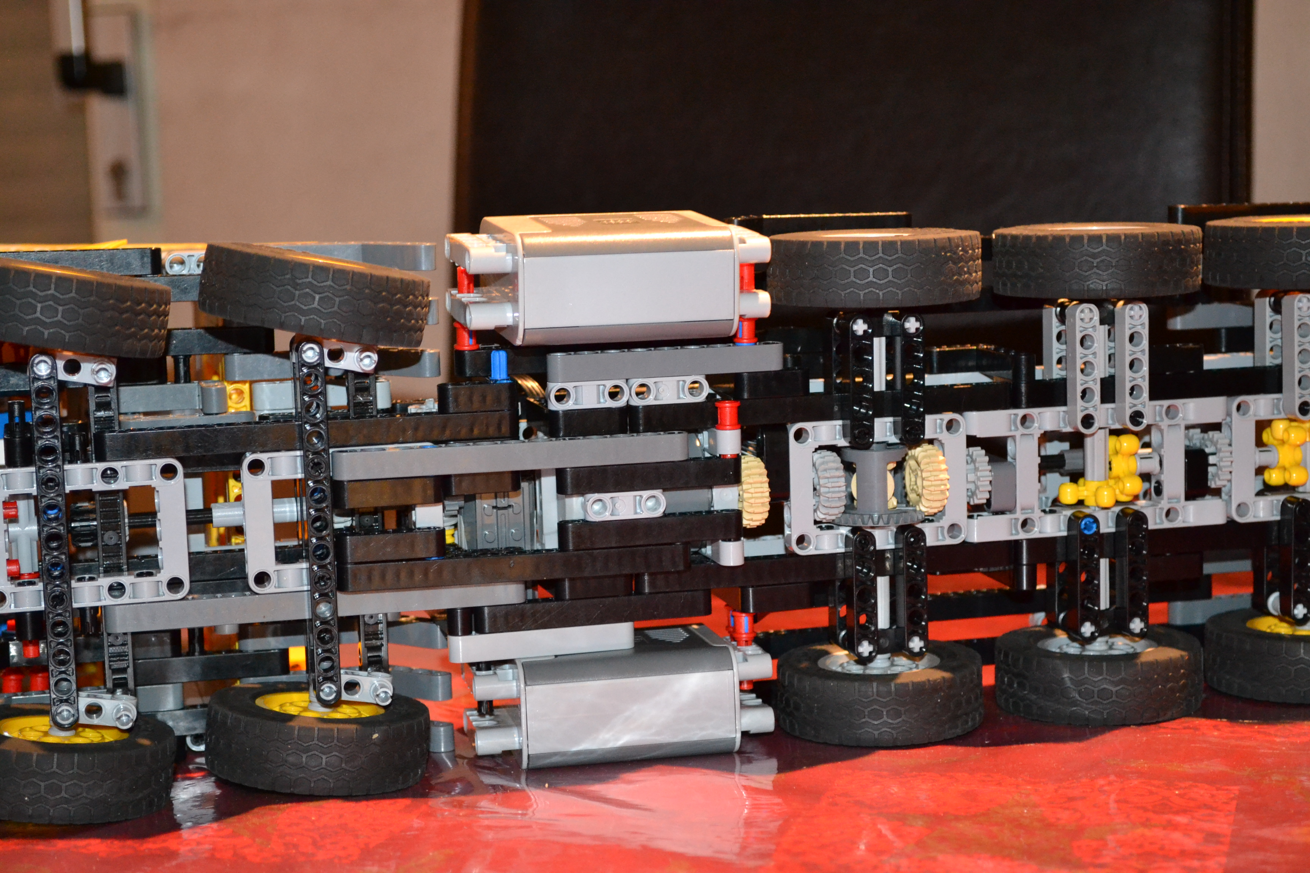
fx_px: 2401
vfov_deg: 20.6
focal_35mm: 66
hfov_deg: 30.5
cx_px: 655
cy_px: 436
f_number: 5.3
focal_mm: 44
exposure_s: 1/60
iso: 2500
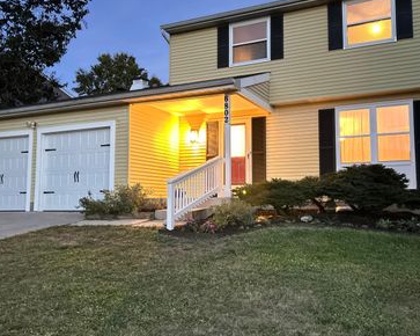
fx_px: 435
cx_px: 218
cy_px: 163
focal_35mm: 35
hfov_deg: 51.5
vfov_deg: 42.2
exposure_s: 1/15
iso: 2000
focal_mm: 5.7
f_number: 1.5
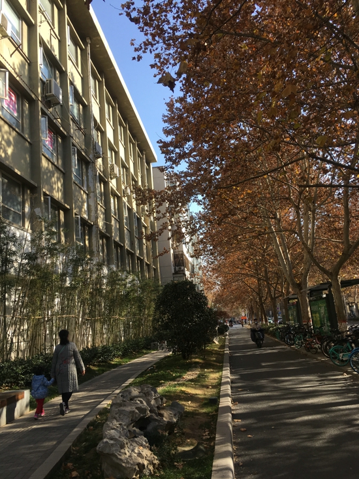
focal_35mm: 29
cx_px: 180
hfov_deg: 48.2
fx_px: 401
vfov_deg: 61.7
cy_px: 240
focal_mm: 4.15
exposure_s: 1/541
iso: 25
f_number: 2.2
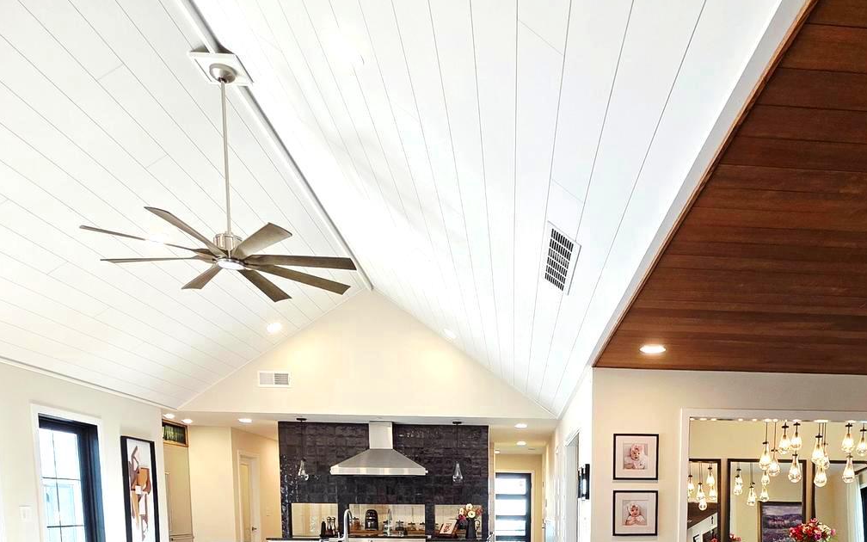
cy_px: 585
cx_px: 576
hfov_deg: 64.8
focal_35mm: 28
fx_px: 662
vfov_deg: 37.8
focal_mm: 2.2
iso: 80
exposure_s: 1/120
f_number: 1.9
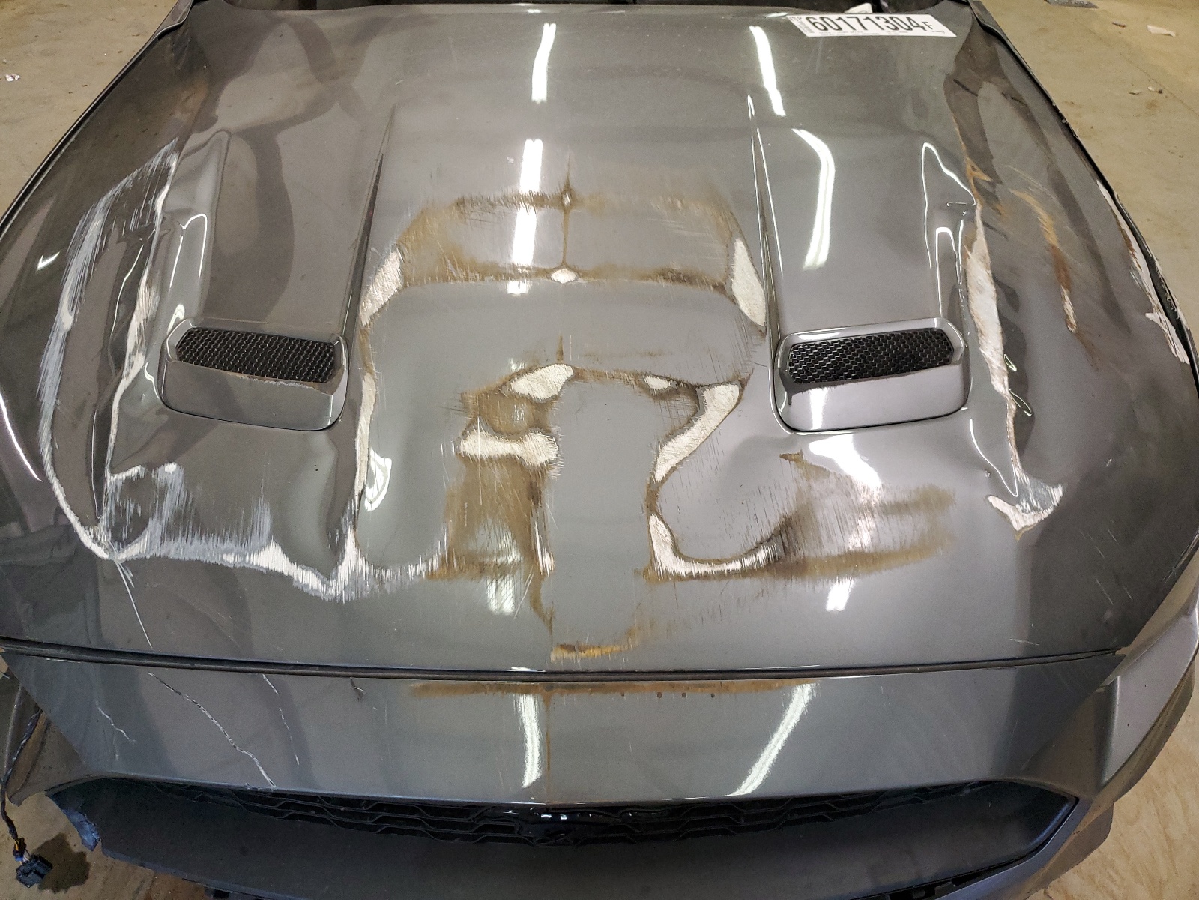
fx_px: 901
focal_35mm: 26
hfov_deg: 67.3
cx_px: 600
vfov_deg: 53.1
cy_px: 450
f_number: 1.5
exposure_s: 1/60.2
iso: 158
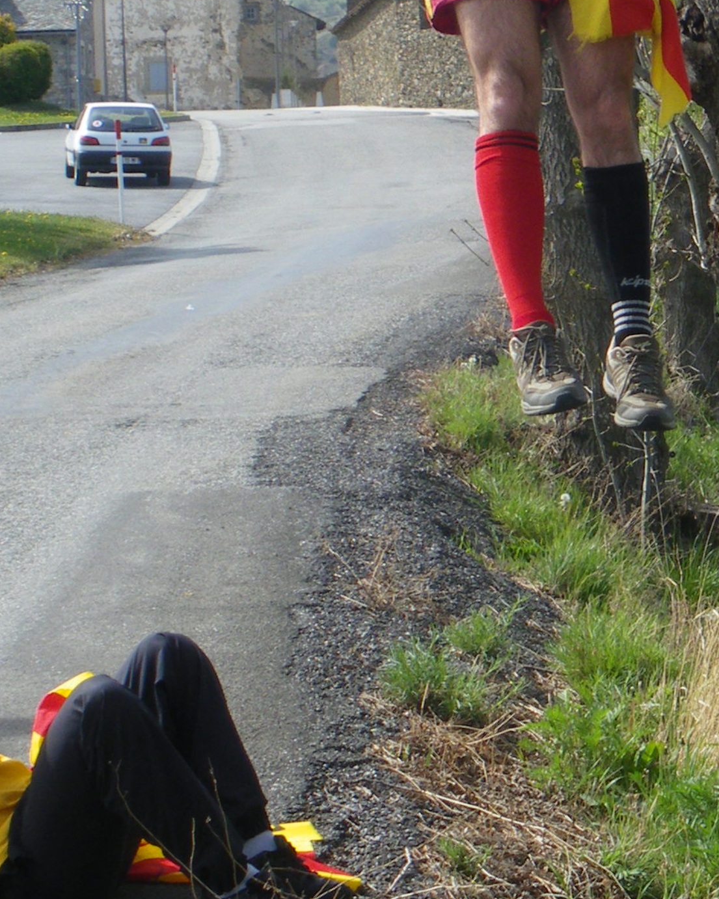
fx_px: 2208
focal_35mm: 83
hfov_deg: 18.2
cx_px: 625
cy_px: 204
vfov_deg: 22.8
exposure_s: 1/160
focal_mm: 6.3
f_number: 5.4
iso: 64
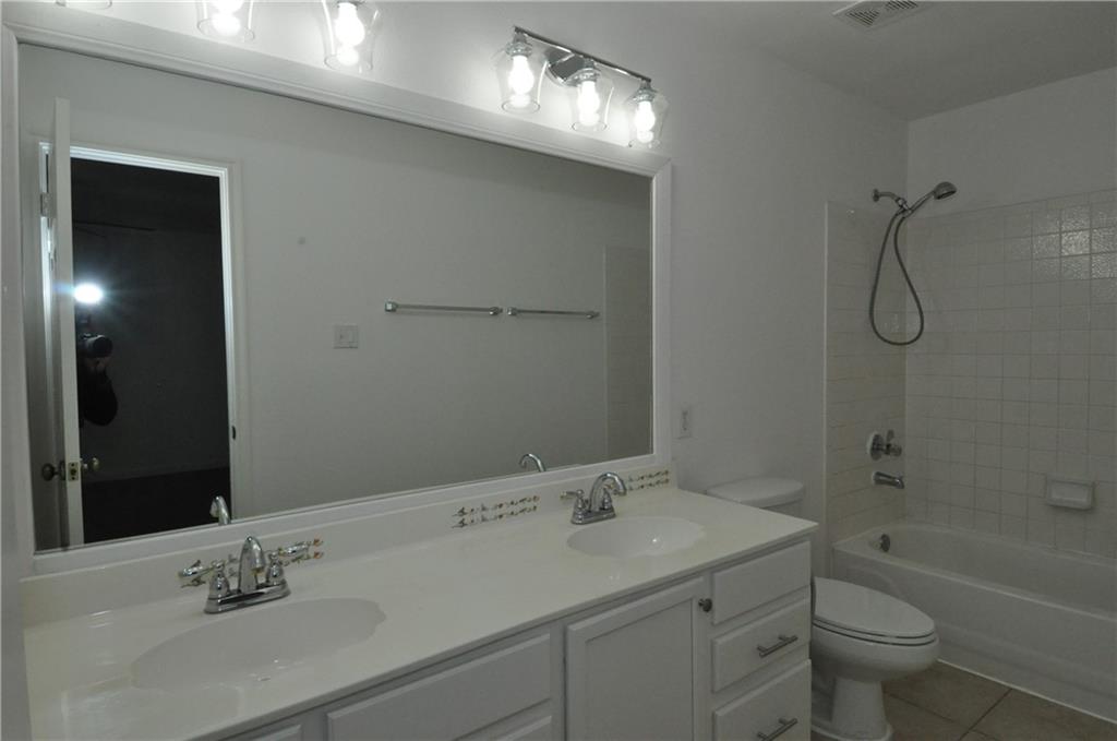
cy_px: 370
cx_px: 558
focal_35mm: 20
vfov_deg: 63.0
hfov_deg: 85.5
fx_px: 604
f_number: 16
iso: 2000
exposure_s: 1/200
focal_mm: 13
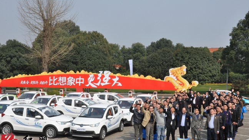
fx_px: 396
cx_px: 125
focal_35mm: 60
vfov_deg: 20.0
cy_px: 75
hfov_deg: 34.9
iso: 500
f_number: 29
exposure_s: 1/60
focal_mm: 38
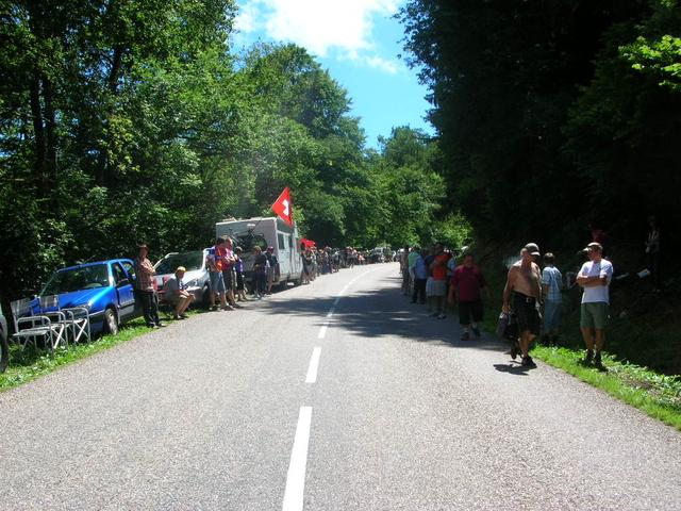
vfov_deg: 40.7
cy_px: 256
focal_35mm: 35
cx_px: 340
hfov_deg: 52.6
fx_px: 689
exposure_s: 1/173
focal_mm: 5.8
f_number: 5.6
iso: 50
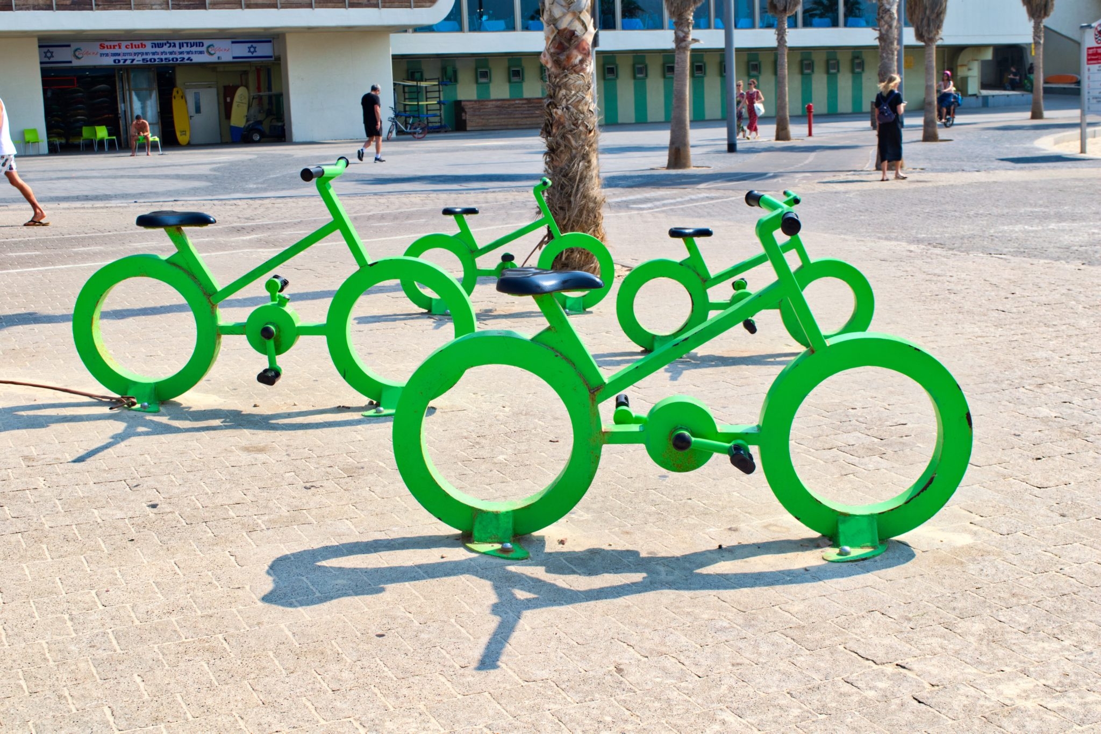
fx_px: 1422
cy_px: 367
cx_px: 550
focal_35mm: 46
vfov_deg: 28.9
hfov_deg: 42.3
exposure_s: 1/400
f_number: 10
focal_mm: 31
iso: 200
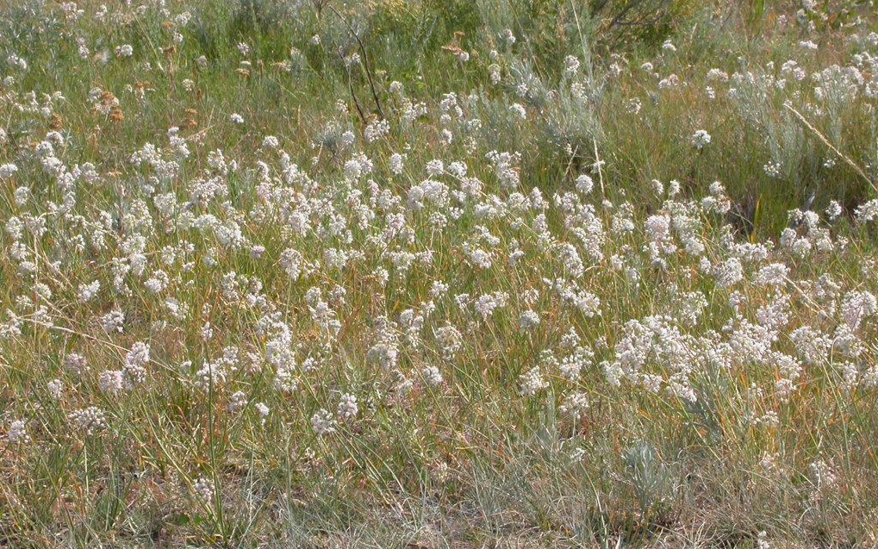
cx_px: 439
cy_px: 310
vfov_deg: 8.0
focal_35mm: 164
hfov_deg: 12.8
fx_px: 3924
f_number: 9.2
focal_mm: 32
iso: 100
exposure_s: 1/188
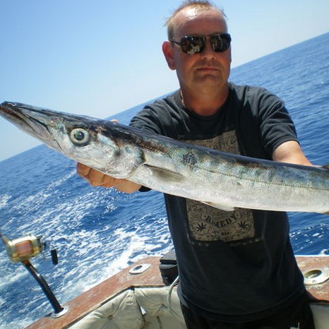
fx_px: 462
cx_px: 204
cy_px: 164
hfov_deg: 38.9
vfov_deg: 39.2
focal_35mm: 43
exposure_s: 1/400
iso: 50
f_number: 4.6
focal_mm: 6.3
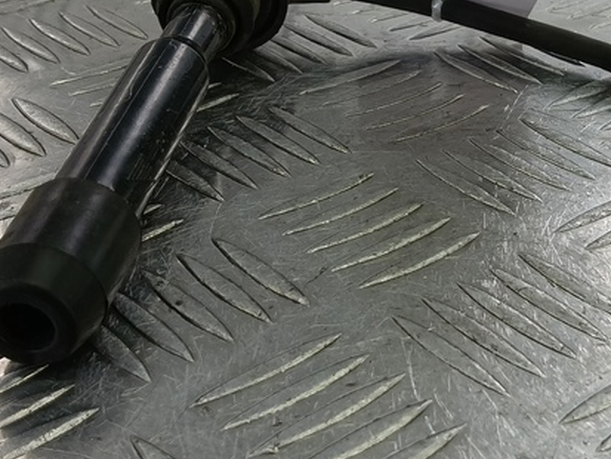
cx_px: 473
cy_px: 163
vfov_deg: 25.6
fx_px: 1006
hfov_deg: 33.0
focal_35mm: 57
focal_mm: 4.11
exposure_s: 1/100
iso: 103
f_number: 1.6
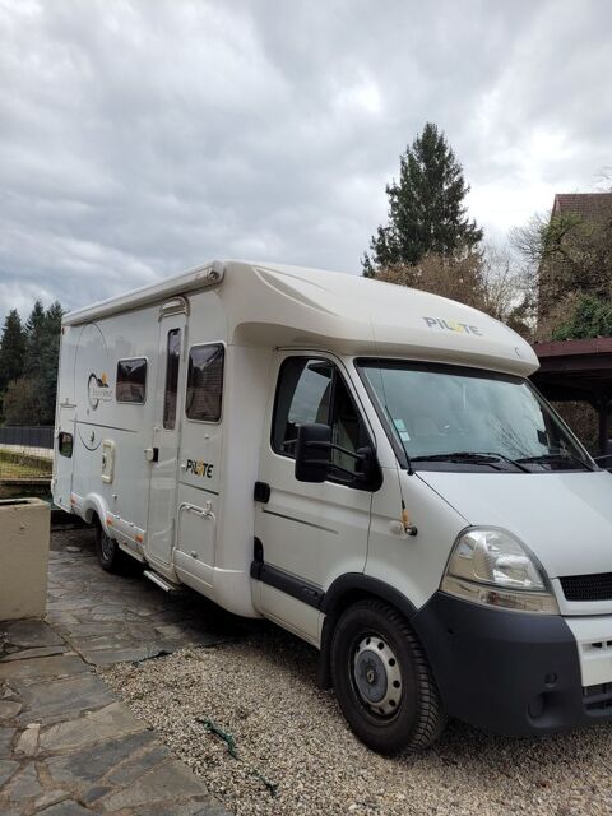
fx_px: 613
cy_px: 408
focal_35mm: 26
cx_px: 306
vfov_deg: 67.3
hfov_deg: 53.1
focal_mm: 5.4
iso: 40
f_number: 1.8
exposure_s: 1/579
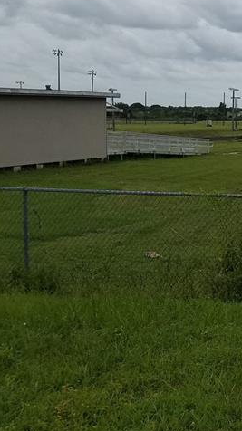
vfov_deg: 34.0
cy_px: 131
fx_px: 697
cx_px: 445
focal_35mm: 61
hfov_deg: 16.3
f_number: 1.7
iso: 40
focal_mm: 4.2
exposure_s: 1/3544
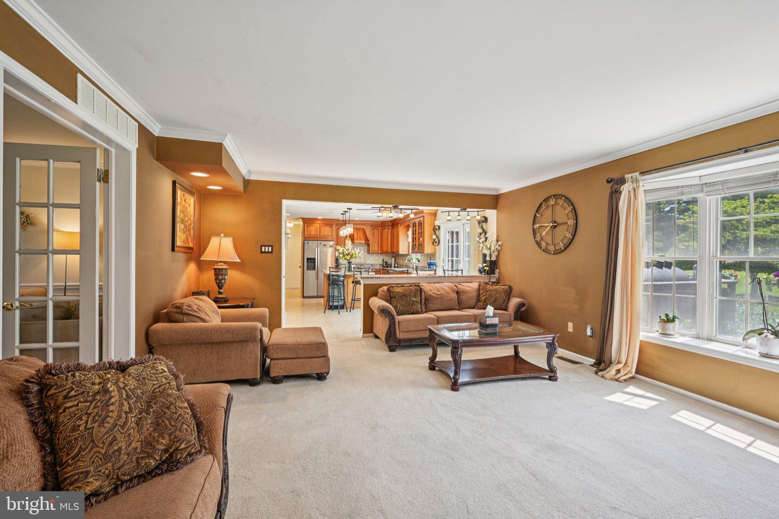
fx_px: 346
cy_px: 260
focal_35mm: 16
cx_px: 390
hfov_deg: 96.7
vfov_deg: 73.7
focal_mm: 16
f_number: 8
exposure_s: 1/100
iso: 800
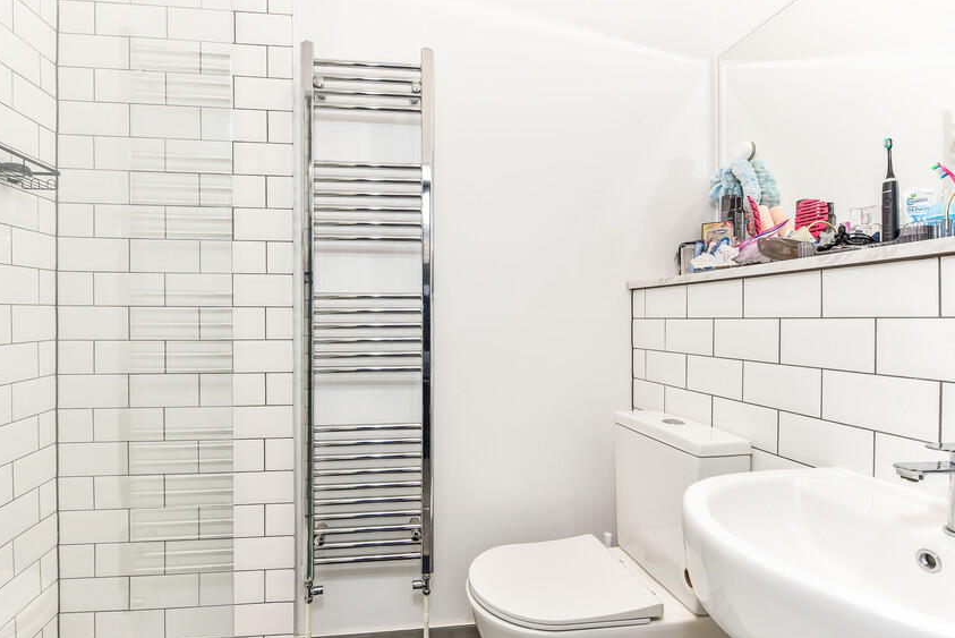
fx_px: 451
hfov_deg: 92.9
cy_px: 330
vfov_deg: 70.5
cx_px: 429
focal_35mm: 17
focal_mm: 14
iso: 400
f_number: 7.1
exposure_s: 1/25
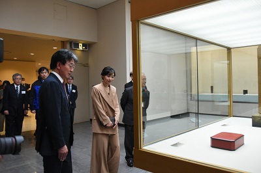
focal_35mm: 30
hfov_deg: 62.0
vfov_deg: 43.5
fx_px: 217
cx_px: 130
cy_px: 86
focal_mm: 20
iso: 1600
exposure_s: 1/80
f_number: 4
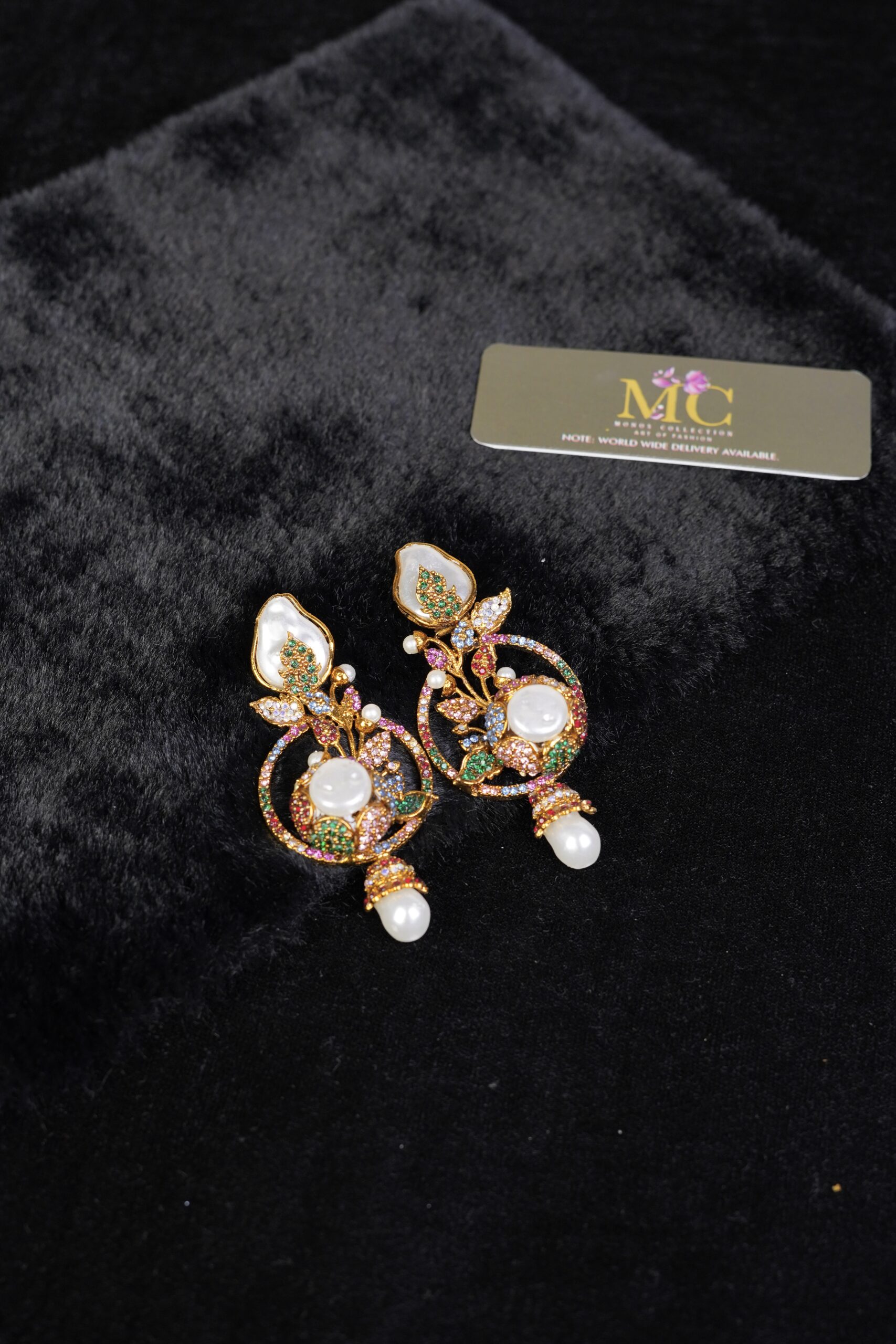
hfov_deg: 27.0
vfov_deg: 39.6
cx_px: 448
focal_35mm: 50
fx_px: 1866
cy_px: 672
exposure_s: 1/160
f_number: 6.3
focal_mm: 50
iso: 800
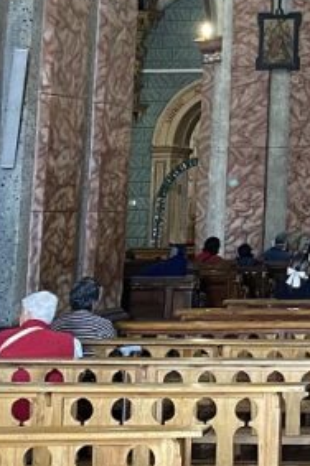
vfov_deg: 20.1
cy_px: -25
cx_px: 536
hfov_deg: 12.8
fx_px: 1269
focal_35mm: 98
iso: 320
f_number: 1.8
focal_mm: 4.25
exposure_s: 1/60
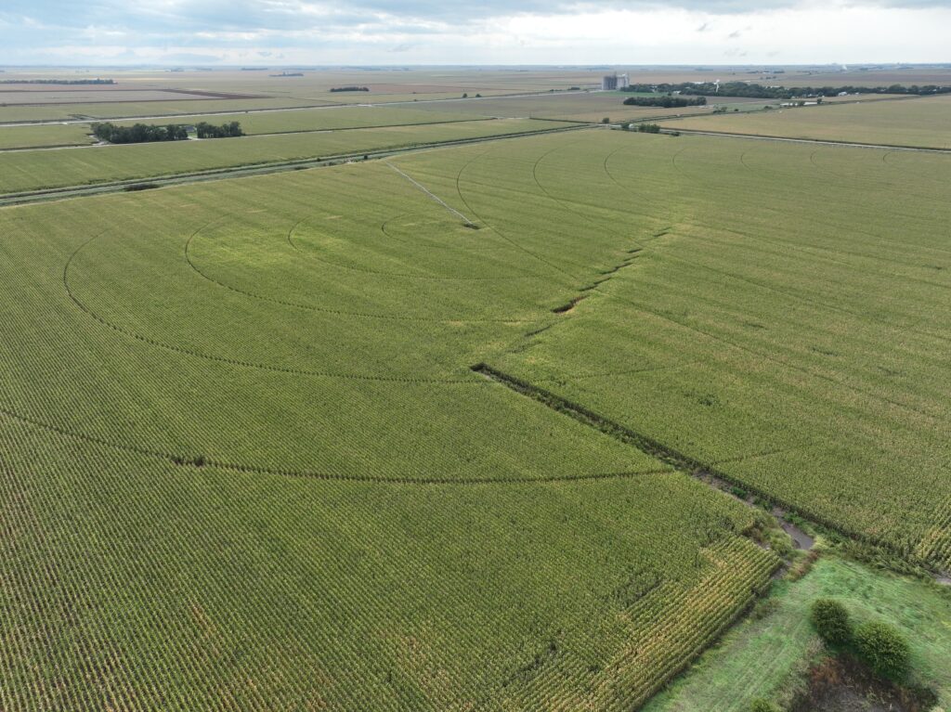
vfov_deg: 56.8
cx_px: 476
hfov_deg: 71.6
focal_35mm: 24
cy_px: 356
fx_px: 659
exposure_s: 1/1600
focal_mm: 12.29
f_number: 2.8
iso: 230
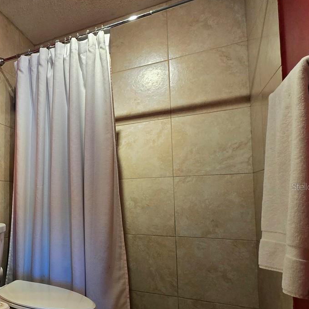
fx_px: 273
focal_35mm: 27
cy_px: 186
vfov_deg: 58.6
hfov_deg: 45.1
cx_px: -29
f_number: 2.2
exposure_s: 1/60.2
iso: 200
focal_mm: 2.2
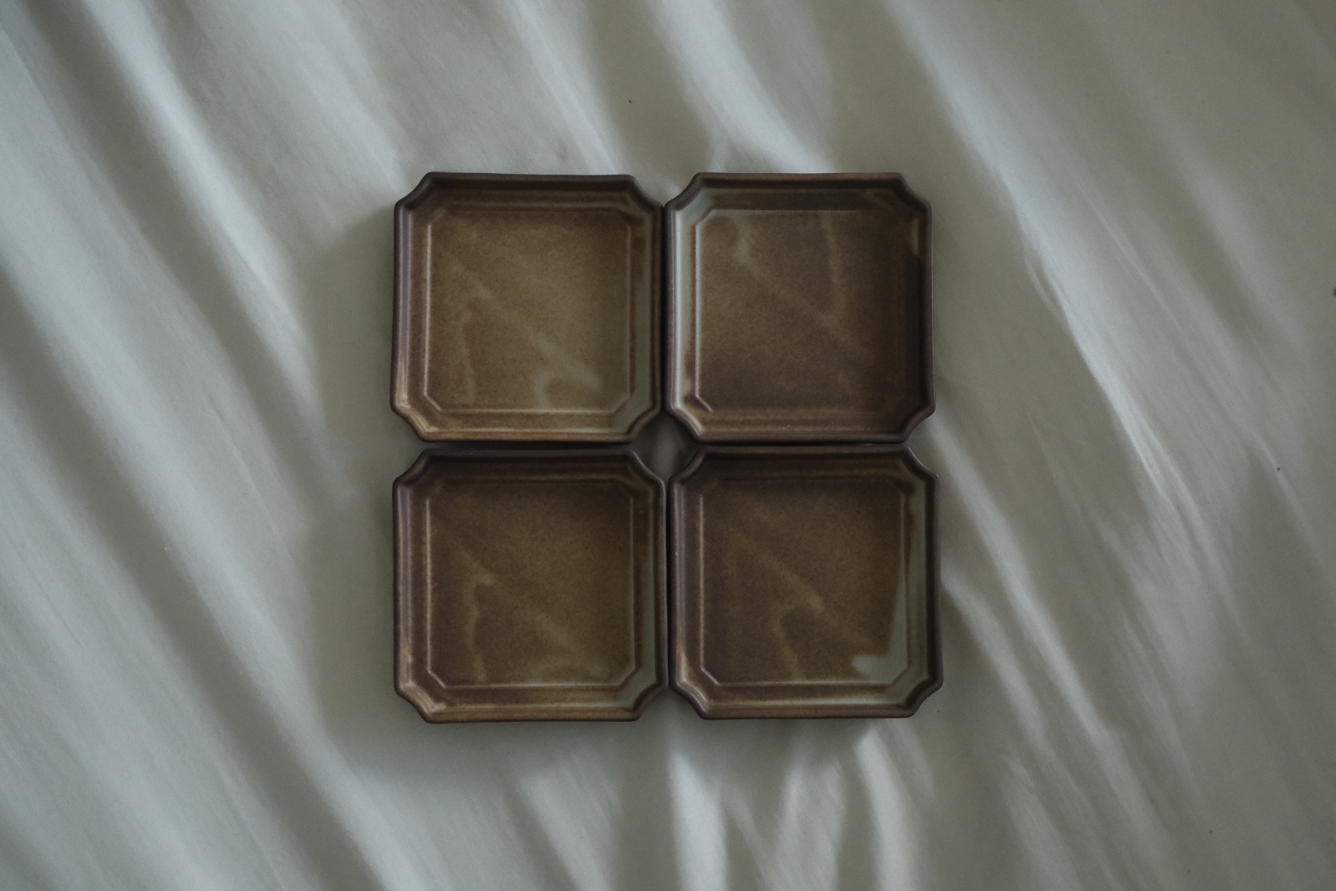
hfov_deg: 45.4
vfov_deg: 31.2
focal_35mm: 43
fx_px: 1596
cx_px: 668
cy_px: 446
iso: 5000
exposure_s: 1/125
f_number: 6.4
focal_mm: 28.8
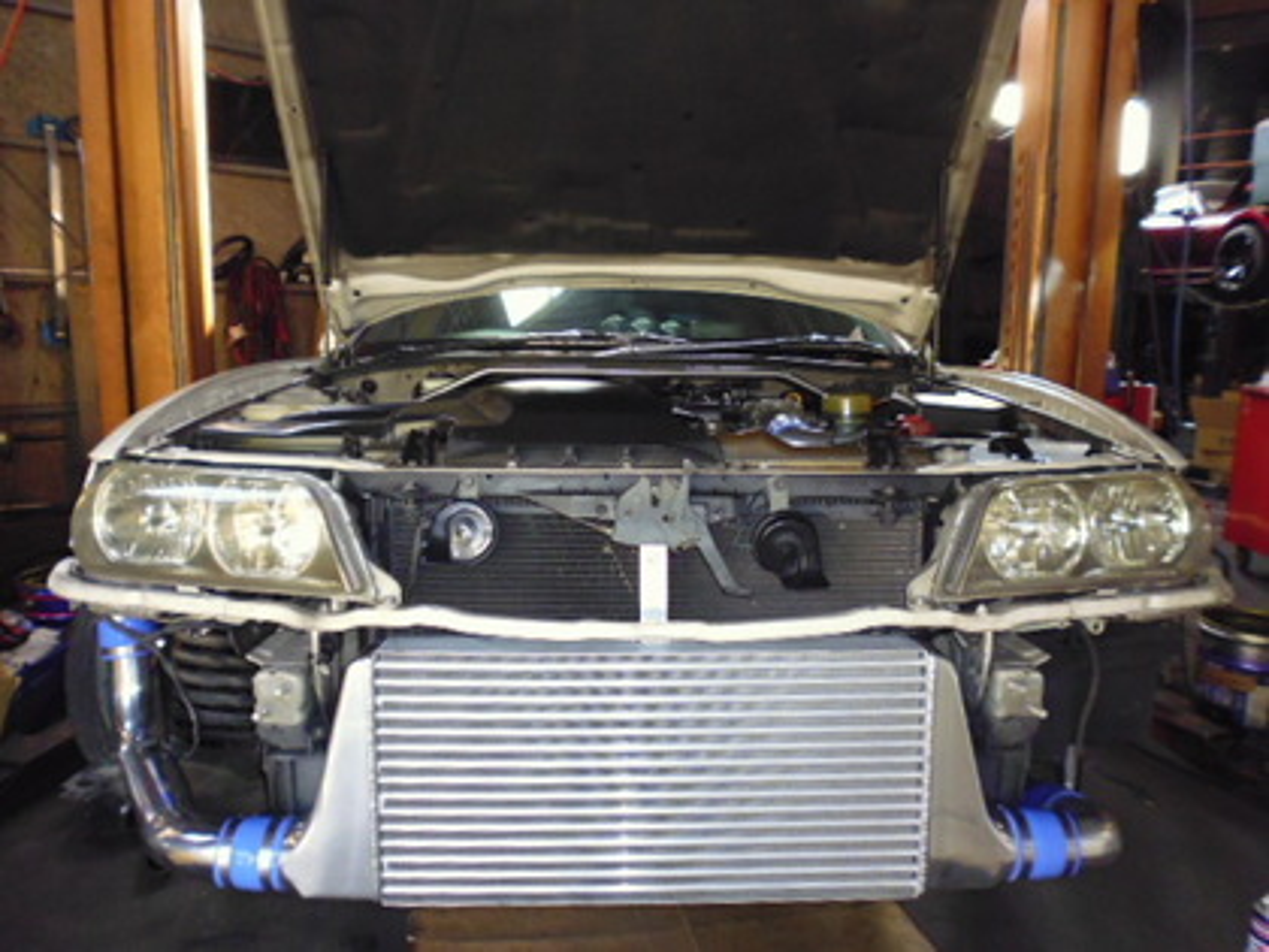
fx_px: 880
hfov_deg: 71.6
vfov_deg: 56.8
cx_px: 634
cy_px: 476
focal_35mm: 24
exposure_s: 1/60
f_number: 2.8
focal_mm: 4.3
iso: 400
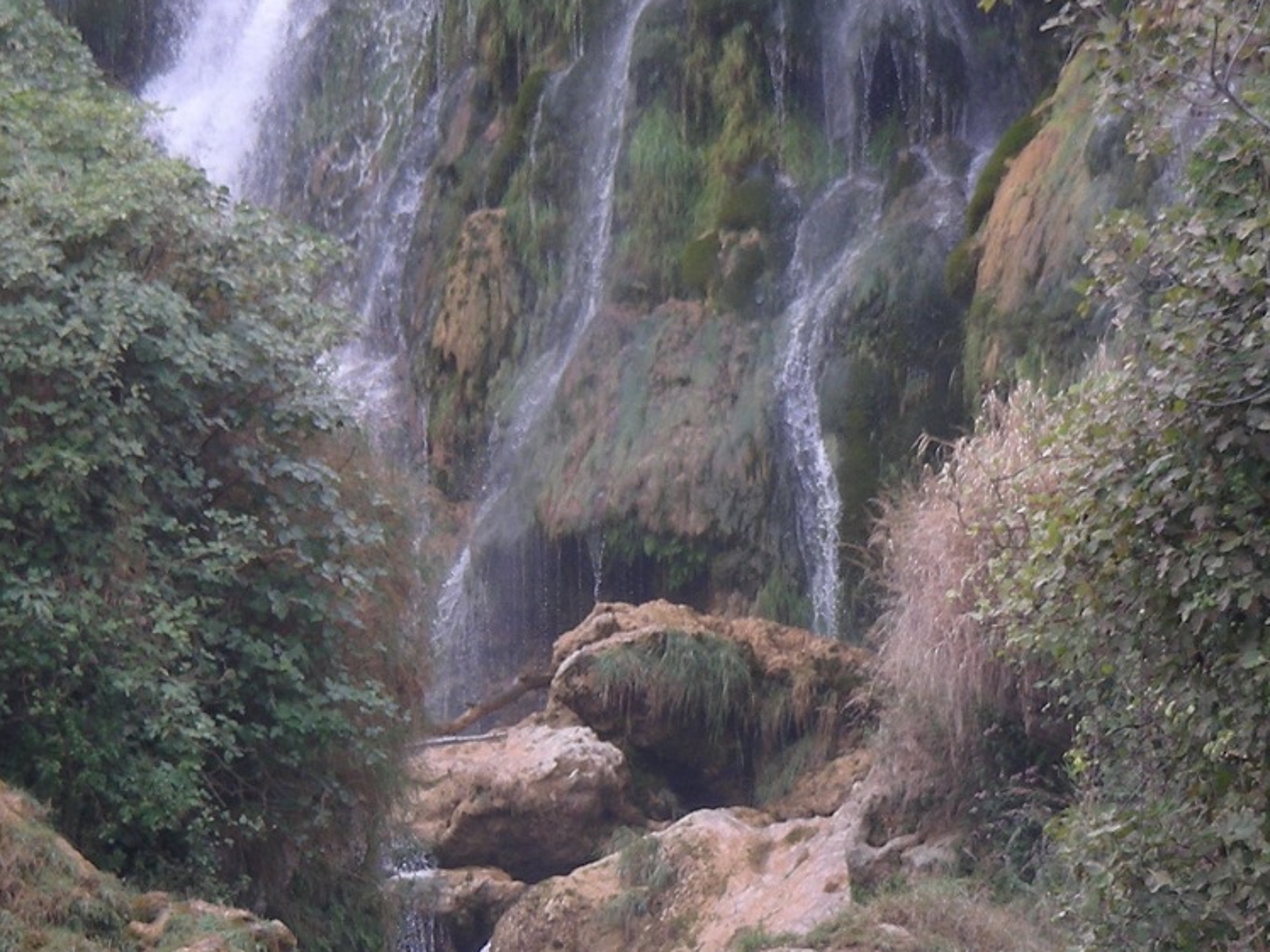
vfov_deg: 5.6
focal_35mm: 265
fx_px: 9722
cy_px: 874
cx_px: 509
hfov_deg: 7.5
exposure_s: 1/153
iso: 50
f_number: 3.5
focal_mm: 21.3
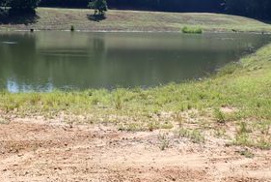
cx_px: 124
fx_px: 527
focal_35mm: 70
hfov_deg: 28.8
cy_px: 79
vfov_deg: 19.5
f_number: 4
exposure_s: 1/500
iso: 100
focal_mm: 7.84
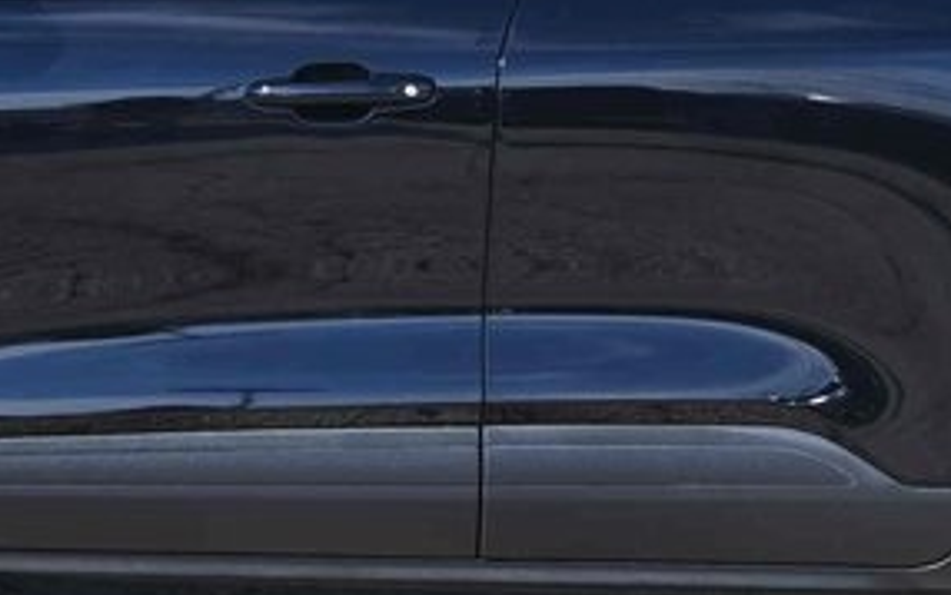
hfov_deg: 13.1
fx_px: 4118
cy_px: 88
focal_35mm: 159
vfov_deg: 8.2
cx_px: 236
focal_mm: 29
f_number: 5.6
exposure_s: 1/250
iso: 100
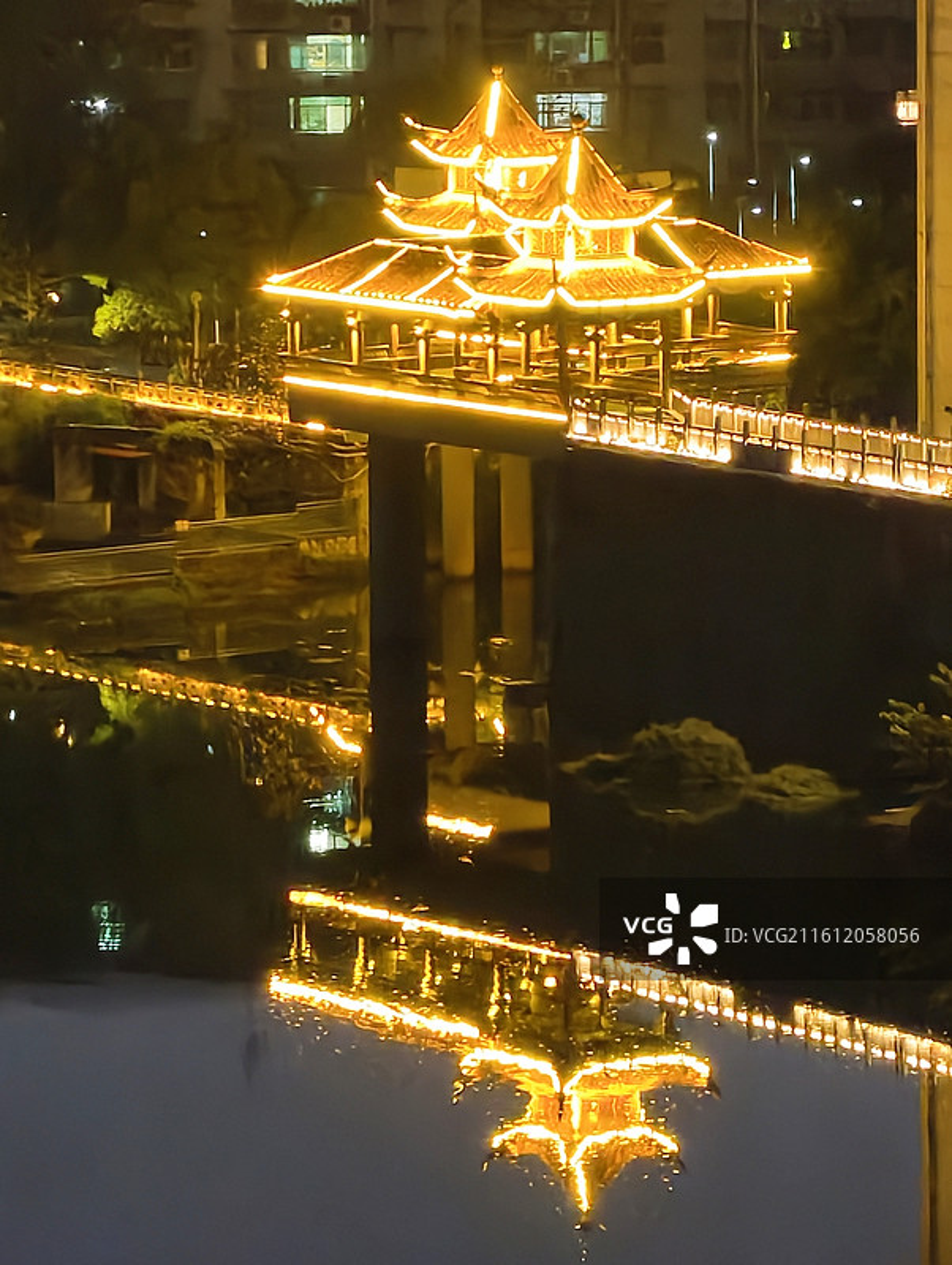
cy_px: 632
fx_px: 9148
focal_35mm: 250
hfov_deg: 6.0
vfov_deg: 7.9
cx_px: 476
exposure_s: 1/50
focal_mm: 22.48
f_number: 2.67
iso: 13355
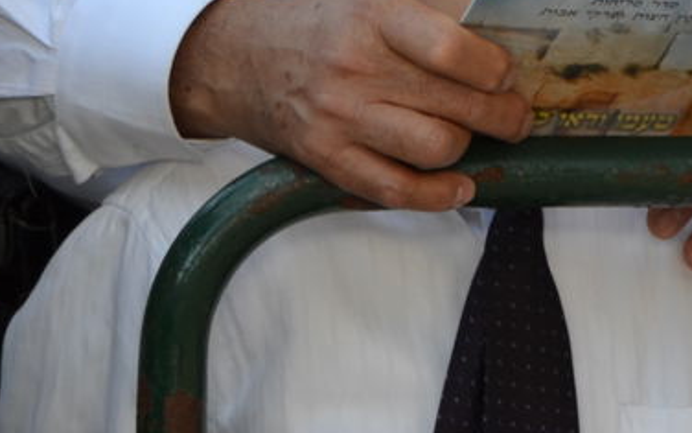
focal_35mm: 597
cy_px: -403
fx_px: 11257
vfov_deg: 2.2
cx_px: 552
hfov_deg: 3.5
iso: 200
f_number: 5.6
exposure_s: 1/125
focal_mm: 105
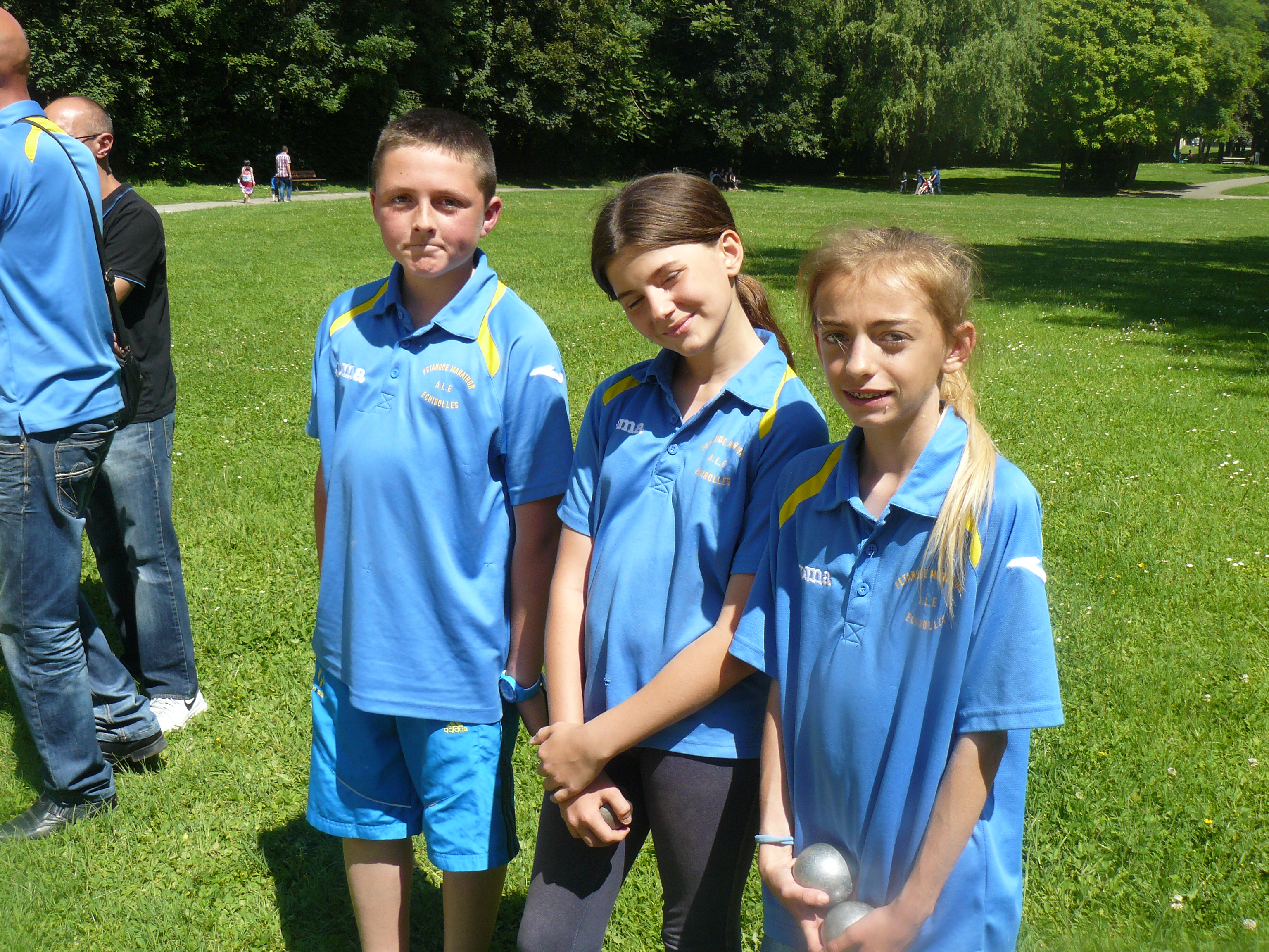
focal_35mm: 36
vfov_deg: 39.7
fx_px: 1320
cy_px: 476
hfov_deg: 51.4
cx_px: 634
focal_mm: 6
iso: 100
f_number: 5.6
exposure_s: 1/250
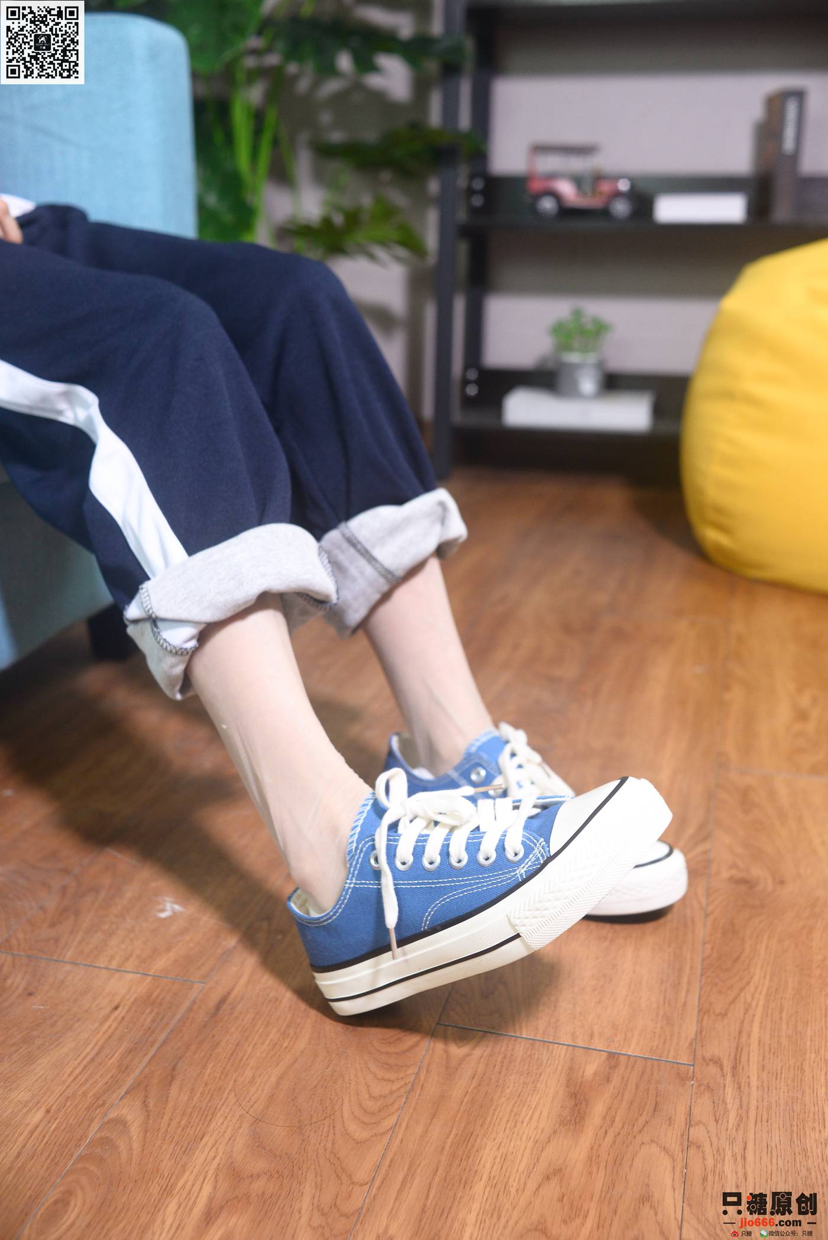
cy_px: 620
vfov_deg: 54.4
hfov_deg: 37.9
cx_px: 414
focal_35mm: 35
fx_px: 1206
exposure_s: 1/100
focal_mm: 35
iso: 1250
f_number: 5
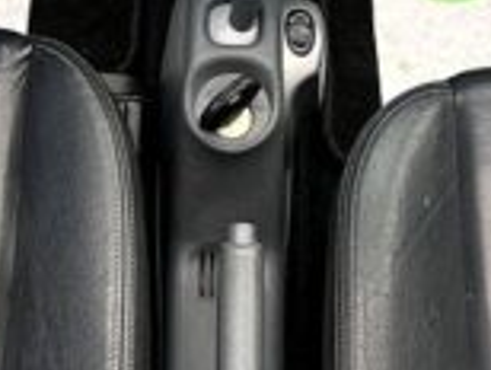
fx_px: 1918
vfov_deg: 10.6
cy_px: -175
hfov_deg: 14.6
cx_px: 210
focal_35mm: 135
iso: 50
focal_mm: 5.7
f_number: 1.5
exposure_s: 1/523
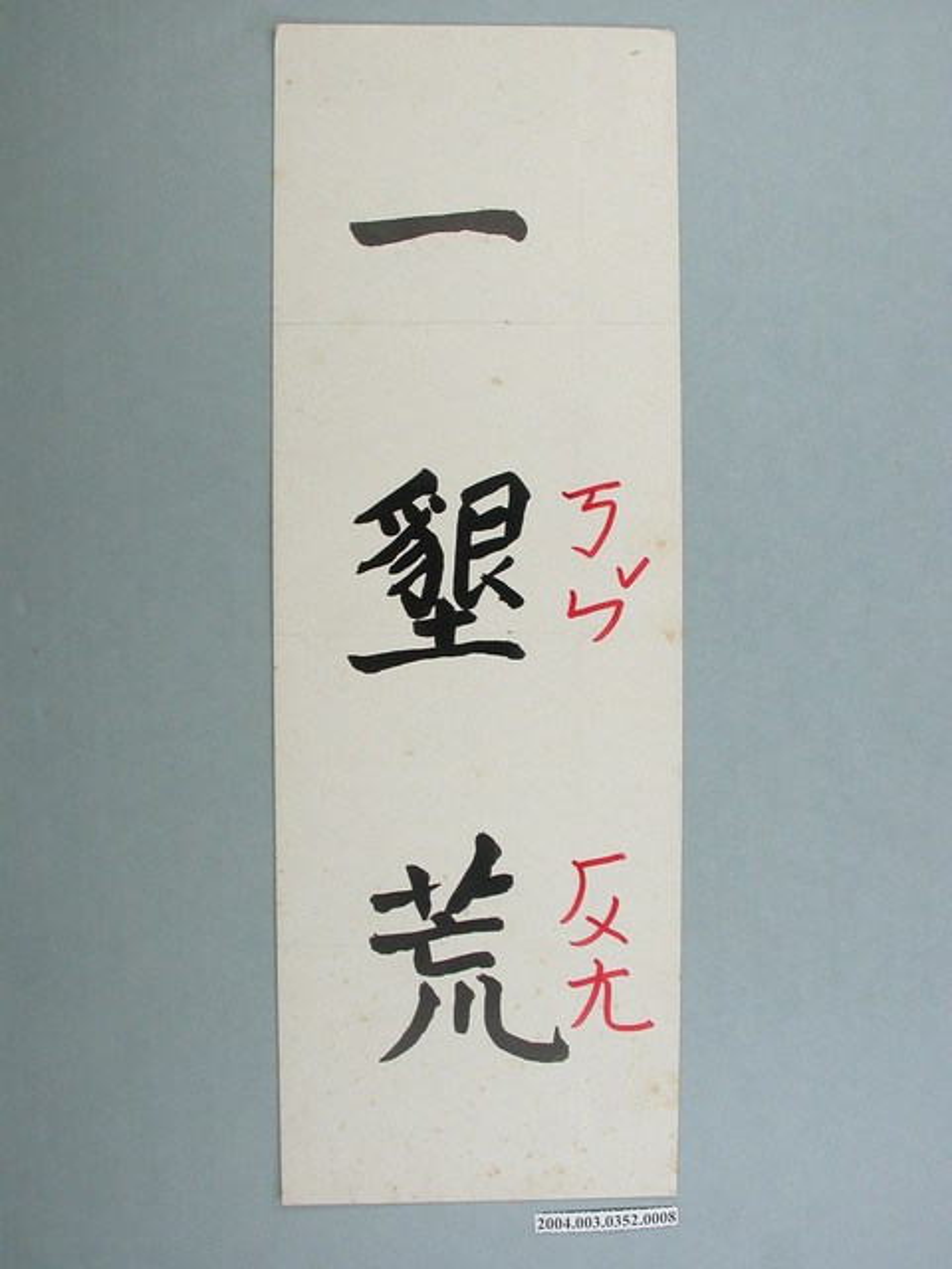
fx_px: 1393
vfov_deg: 49.0
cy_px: 634
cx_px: 476
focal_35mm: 38
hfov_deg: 37.7
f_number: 4.2
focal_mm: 7.85
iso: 100
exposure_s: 1/30
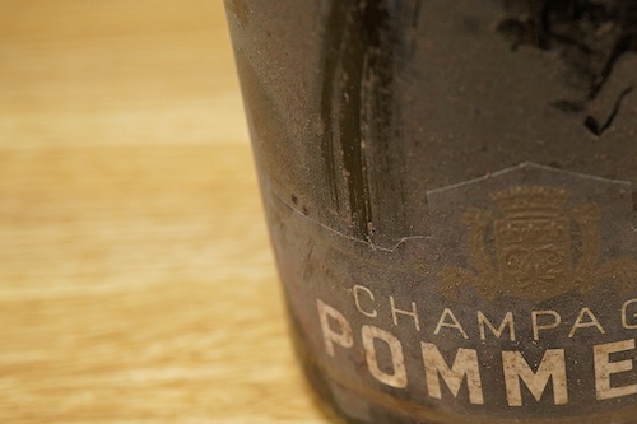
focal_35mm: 81
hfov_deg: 24.7
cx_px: 507
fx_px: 1433
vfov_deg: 16.8
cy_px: 308
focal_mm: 30
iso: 1250
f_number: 7.1
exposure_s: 1/125
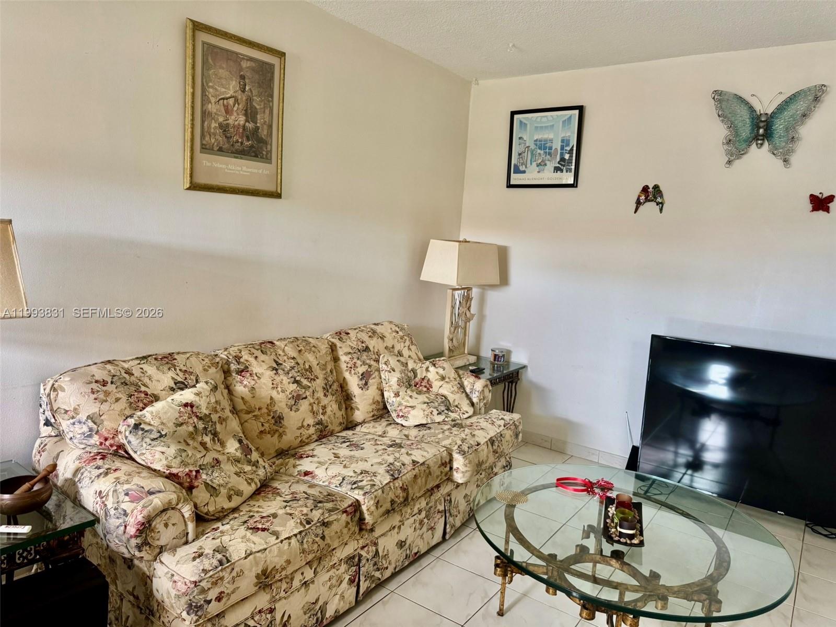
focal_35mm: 24
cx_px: 418
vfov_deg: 56.8
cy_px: 314
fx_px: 580
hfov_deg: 71.6
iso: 160
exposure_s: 1/60
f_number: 1.78
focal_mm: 6.76
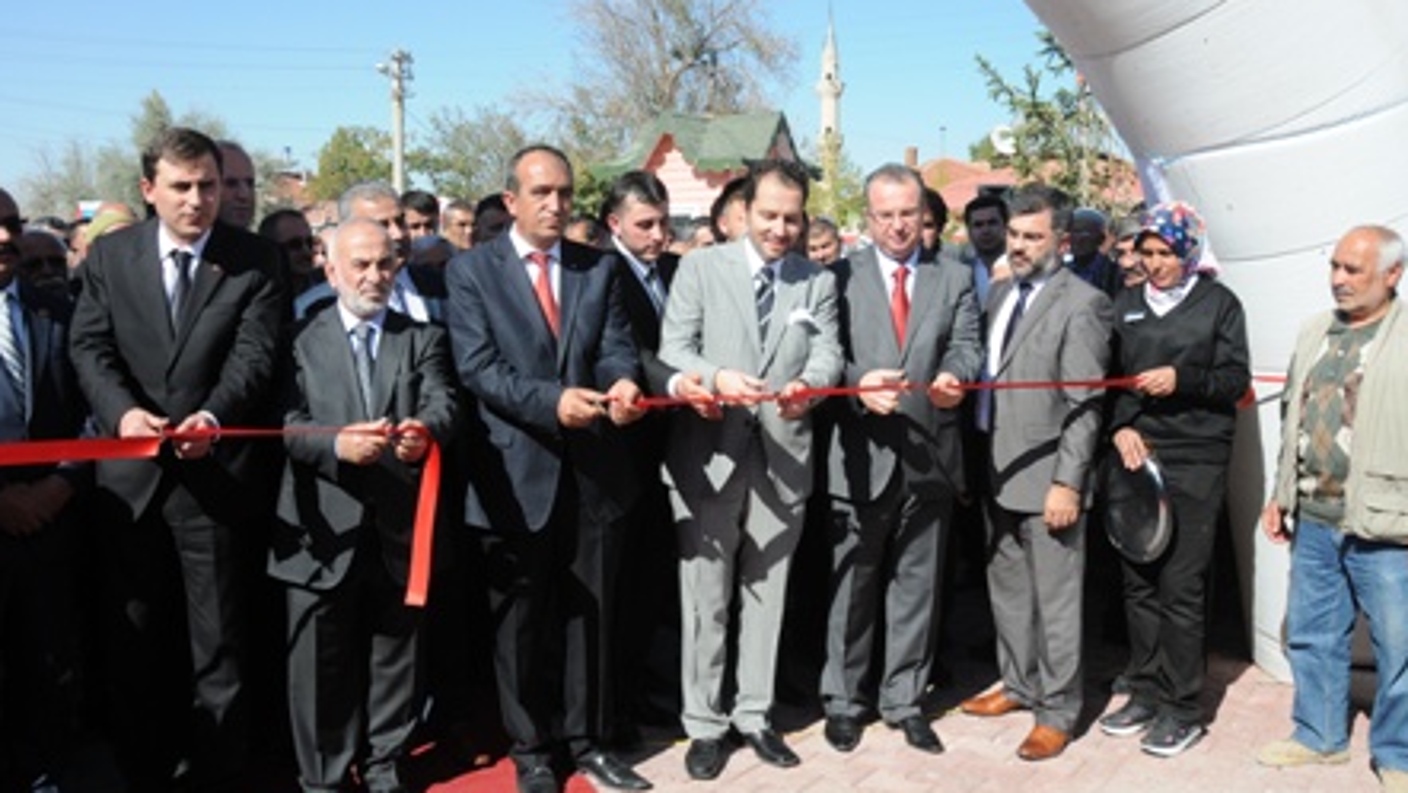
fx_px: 1307
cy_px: 334
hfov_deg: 56.6
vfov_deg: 33.7
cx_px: 701
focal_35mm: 35
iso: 500
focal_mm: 22
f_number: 11
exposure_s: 1/500
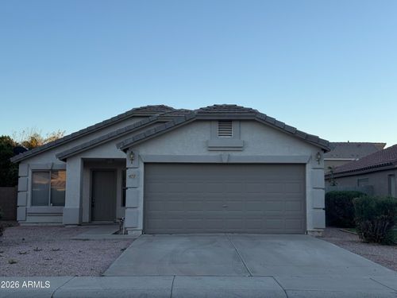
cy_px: 149
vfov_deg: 30.3
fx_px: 550
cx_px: 198
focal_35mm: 48
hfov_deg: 39.7
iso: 64
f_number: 1.78
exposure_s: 1/1070
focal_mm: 6.76
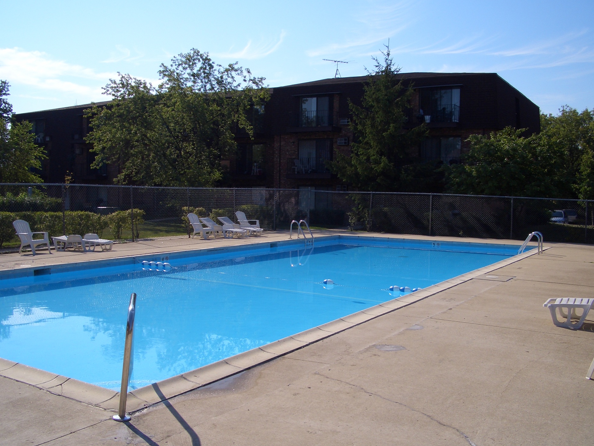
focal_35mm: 36
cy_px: 219
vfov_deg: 39.7
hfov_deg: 51.4
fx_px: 618
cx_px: 297
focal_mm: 5.8
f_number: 4.3
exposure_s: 1/640
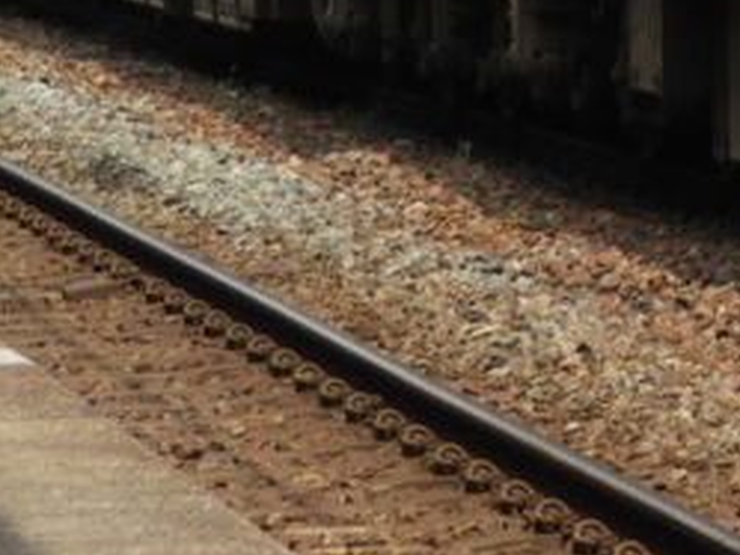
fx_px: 9774
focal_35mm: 457
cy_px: -739
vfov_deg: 3.2
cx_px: 1400
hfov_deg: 4.3
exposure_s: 1/400
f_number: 4.8
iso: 100
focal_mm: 17
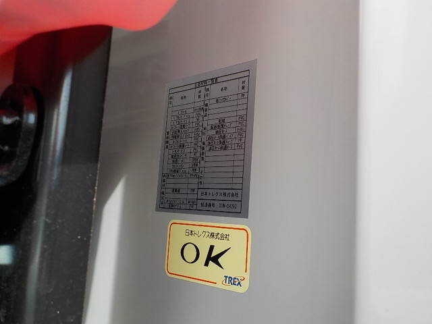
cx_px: 216
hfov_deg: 60.0
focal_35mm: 30
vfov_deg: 46.8
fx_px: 374
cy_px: 162
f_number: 3.3
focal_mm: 4.1
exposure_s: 1/320
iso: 125
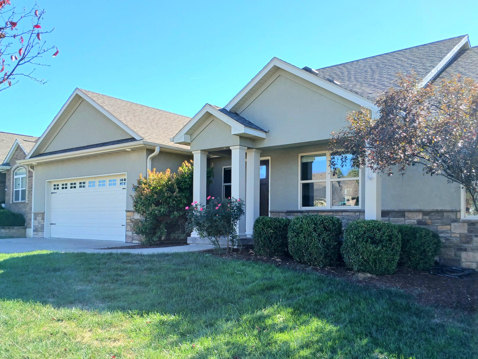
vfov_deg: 44.0
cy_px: 207
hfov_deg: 56.8
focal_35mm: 32
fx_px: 442
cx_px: 253
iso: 20
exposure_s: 1/222
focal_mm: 3.98
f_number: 1.8
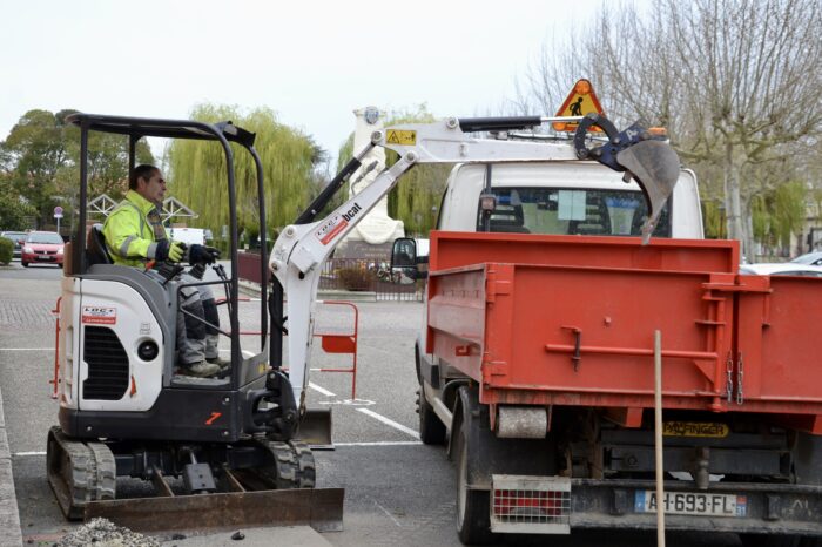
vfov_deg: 25.7
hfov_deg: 37.9
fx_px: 1198
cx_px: 411
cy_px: 274
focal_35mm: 52
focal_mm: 35
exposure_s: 1/125
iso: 200
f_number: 5.6
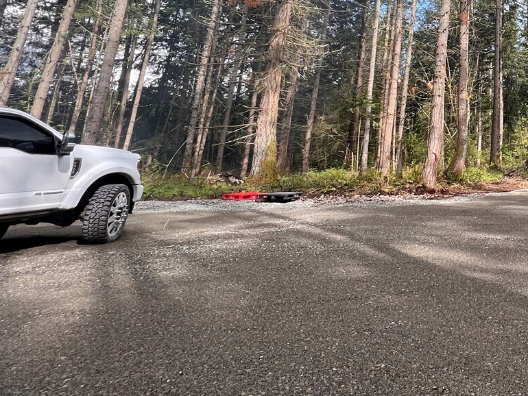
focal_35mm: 27
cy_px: 45
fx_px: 412
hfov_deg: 52.4
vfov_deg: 46.7
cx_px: 524
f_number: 1.8
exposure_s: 1/310
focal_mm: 1.57
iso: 32
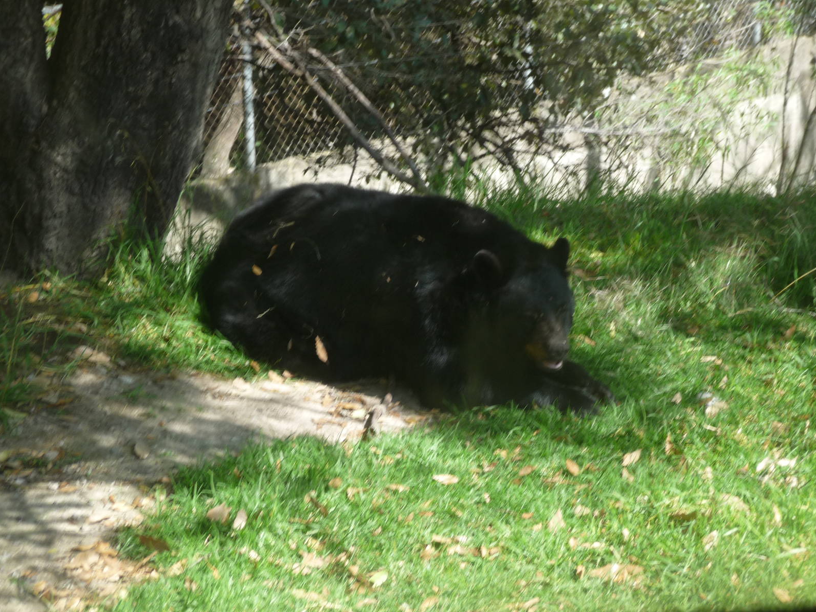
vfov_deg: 12.3
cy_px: 304
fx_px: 2829
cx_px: 410
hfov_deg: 16.4
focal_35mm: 120
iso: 100
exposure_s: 1/100
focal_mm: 20.3
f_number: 4.7
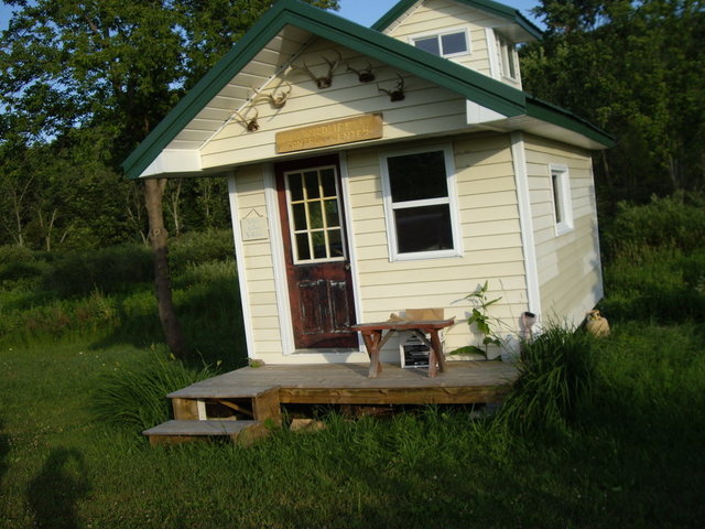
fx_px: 774
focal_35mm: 38
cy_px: 264
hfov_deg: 49.0
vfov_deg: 37.7
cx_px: 352
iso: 50
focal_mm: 6.2
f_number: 4.3
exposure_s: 1/250
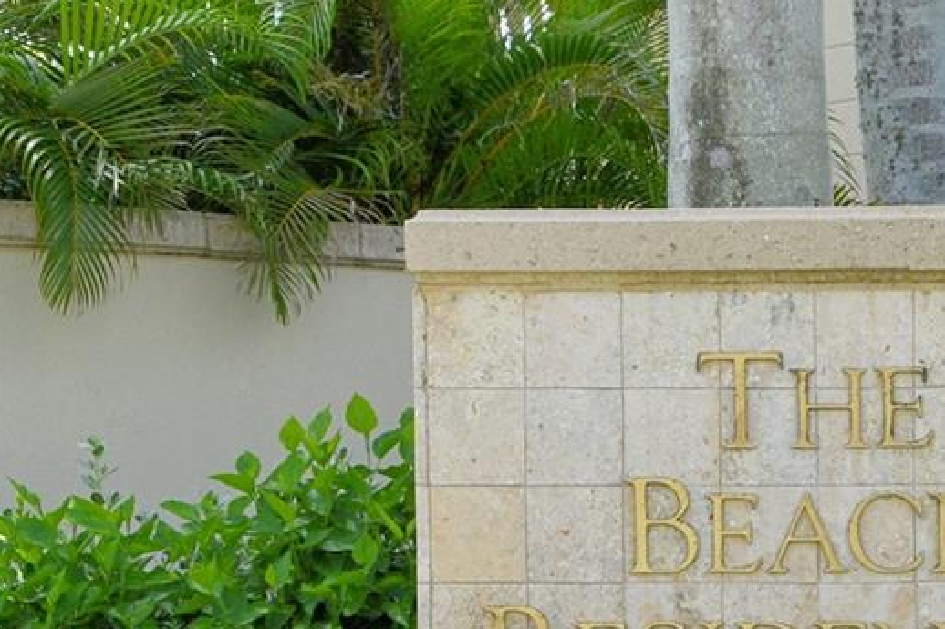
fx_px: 2676
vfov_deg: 13.3
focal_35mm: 102
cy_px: 556
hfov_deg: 19.7
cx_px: 819
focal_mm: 22
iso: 640
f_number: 18
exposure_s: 1/250
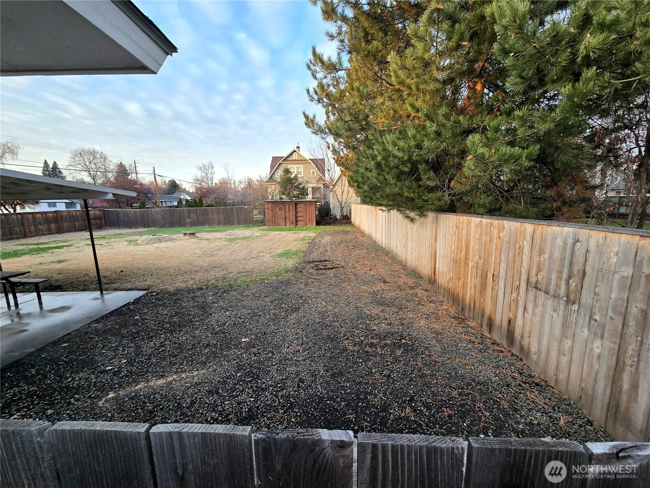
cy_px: 244
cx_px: 325
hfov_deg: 106.2
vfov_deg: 89.9
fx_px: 244
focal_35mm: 13
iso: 80
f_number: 2.2
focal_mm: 2.2
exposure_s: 1/120
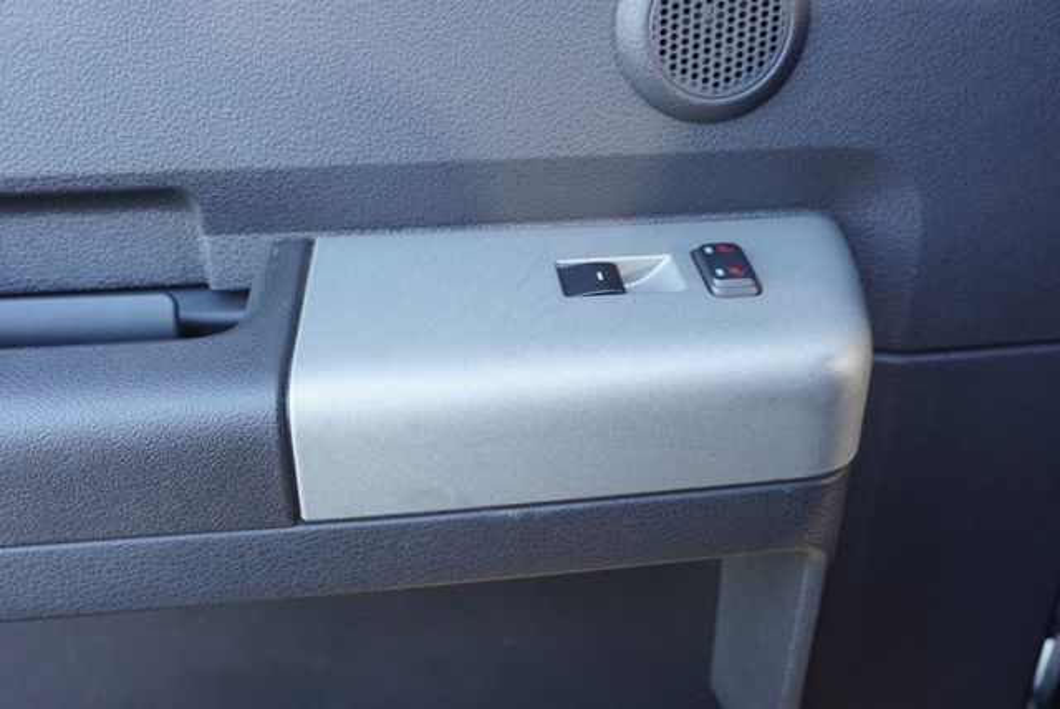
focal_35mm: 36
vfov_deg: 36.9
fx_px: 1061
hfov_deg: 53.1
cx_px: 530
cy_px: 354
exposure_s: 1/60
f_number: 4.5
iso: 640
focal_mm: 24
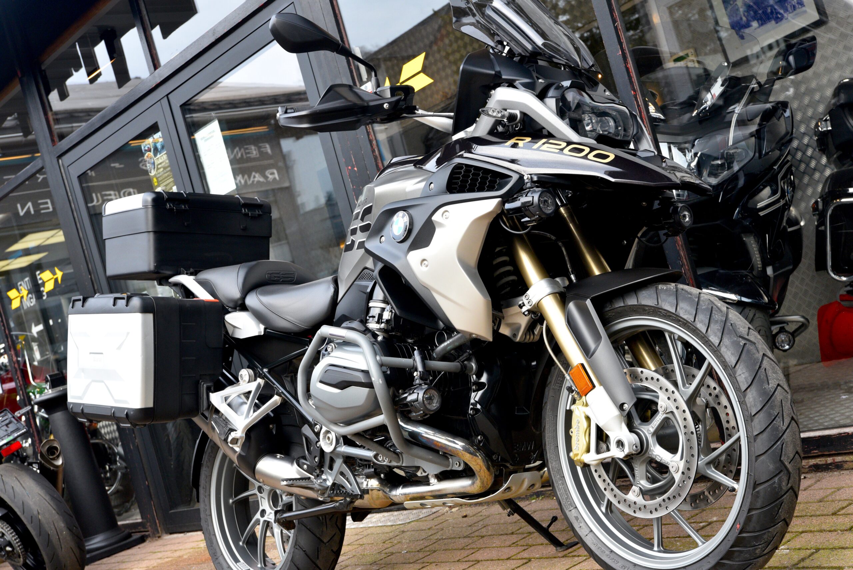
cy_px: 285
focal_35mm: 52
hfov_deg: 38.2
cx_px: 426
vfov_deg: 26.0
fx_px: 1233
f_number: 8
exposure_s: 1/250
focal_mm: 52
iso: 1600
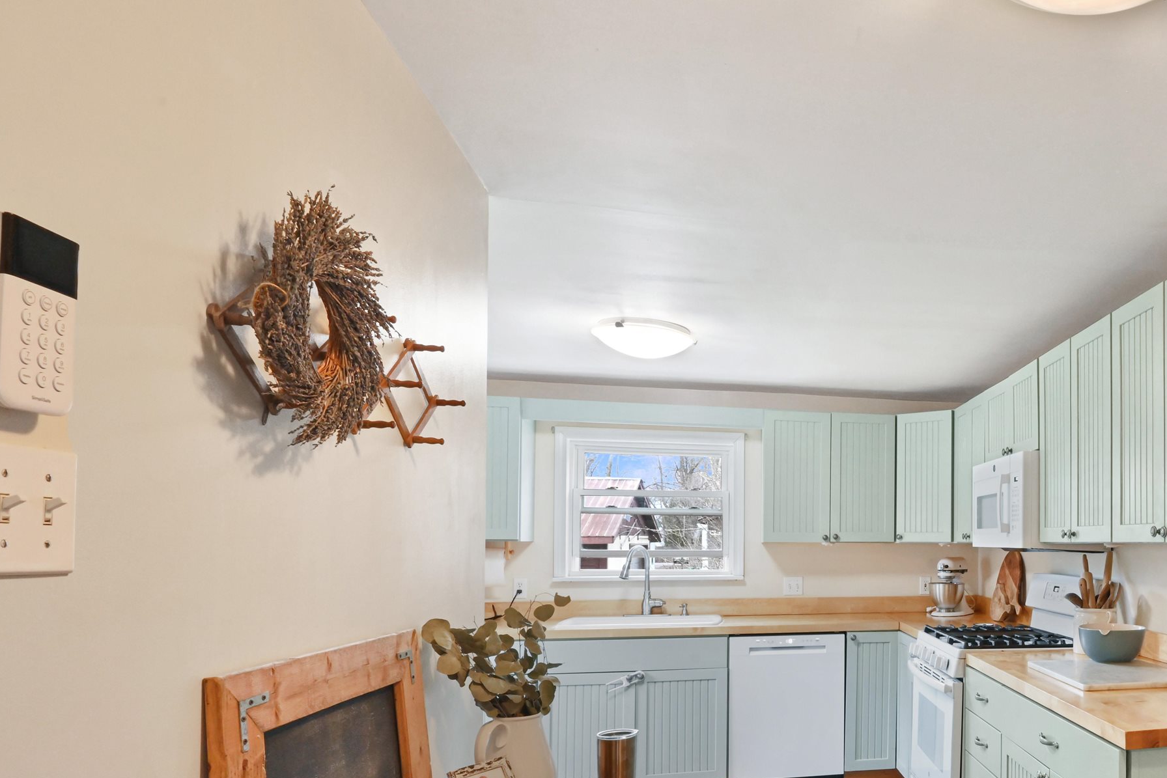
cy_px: 594
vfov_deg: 50.7
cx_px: 964
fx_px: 778
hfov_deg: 65.7
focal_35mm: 24
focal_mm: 14
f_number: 14
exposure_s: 1/3
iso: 2000
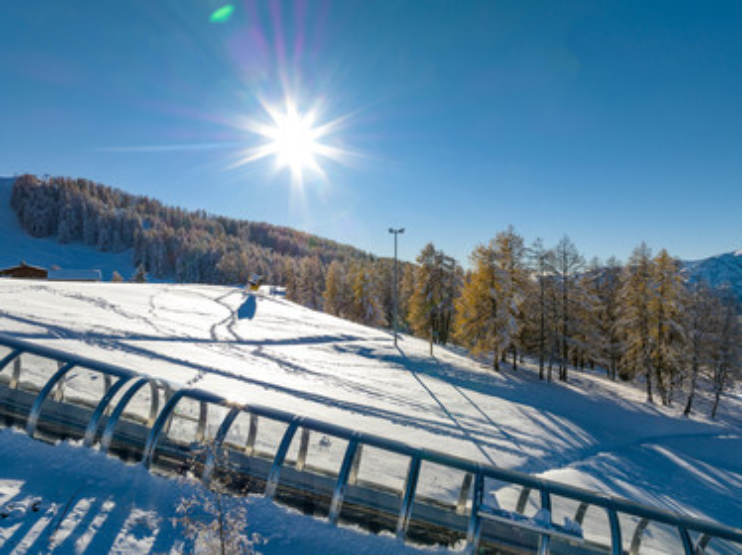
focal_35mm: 24
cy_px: 278
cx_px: 371
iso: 100
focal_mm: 12.3
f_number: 11
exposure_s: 1/160
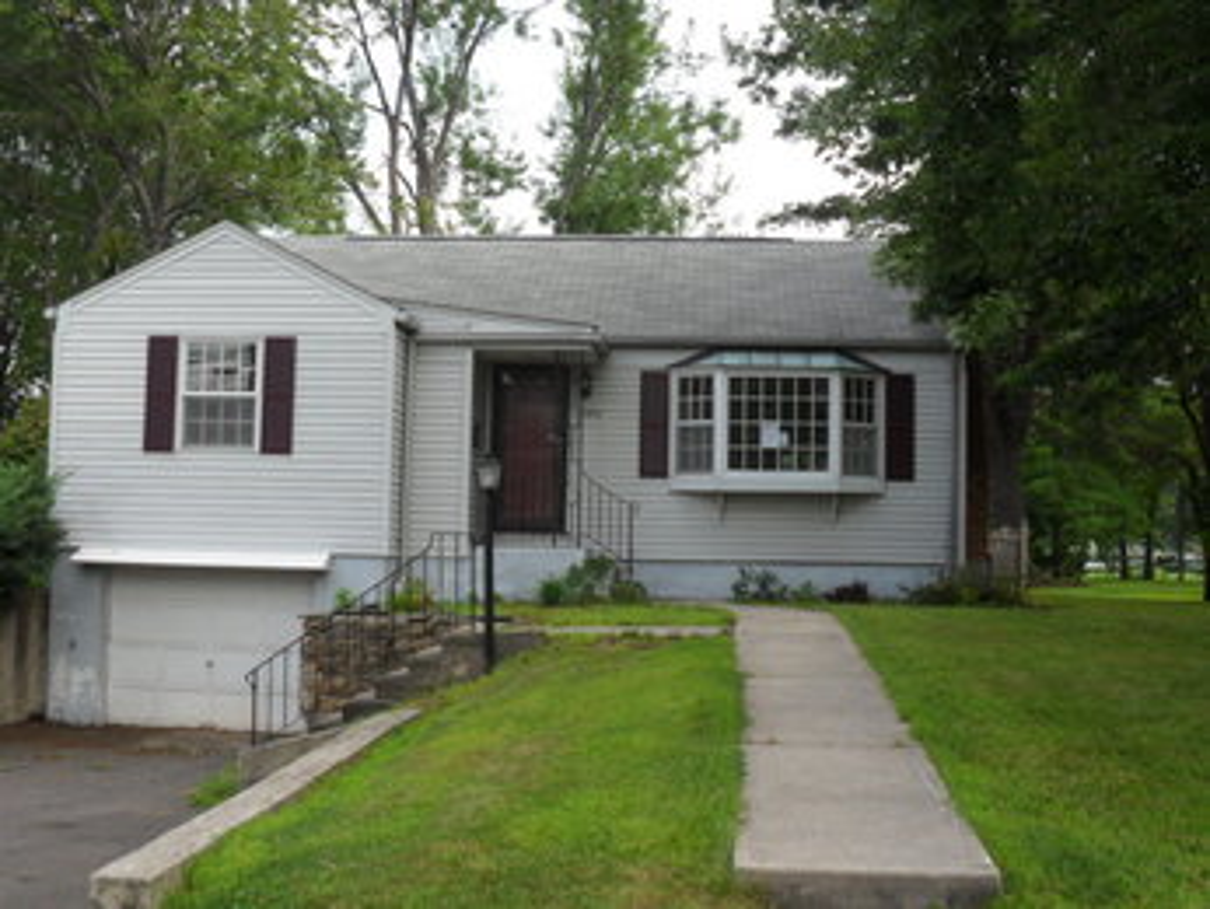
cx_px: 605
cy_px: 454
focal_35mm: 44
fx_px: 1539
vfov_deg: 32.9
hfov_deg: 42.9
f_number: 4.5
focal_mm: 7.8
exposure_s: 1/250
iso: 100
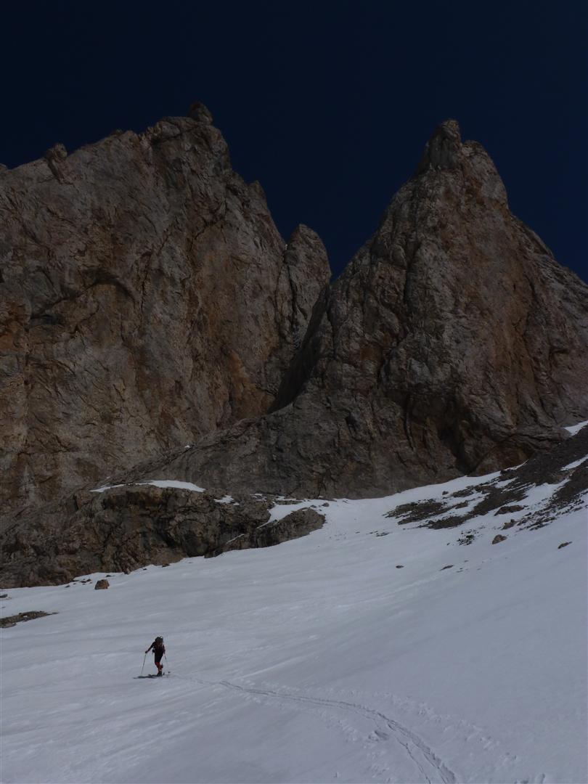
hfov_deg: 39.7
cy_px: 392
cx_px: 294
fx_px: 815
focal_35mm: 36
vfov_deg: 51.4
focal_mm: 6.4
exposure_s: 1/2000
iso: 100
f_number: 6.3
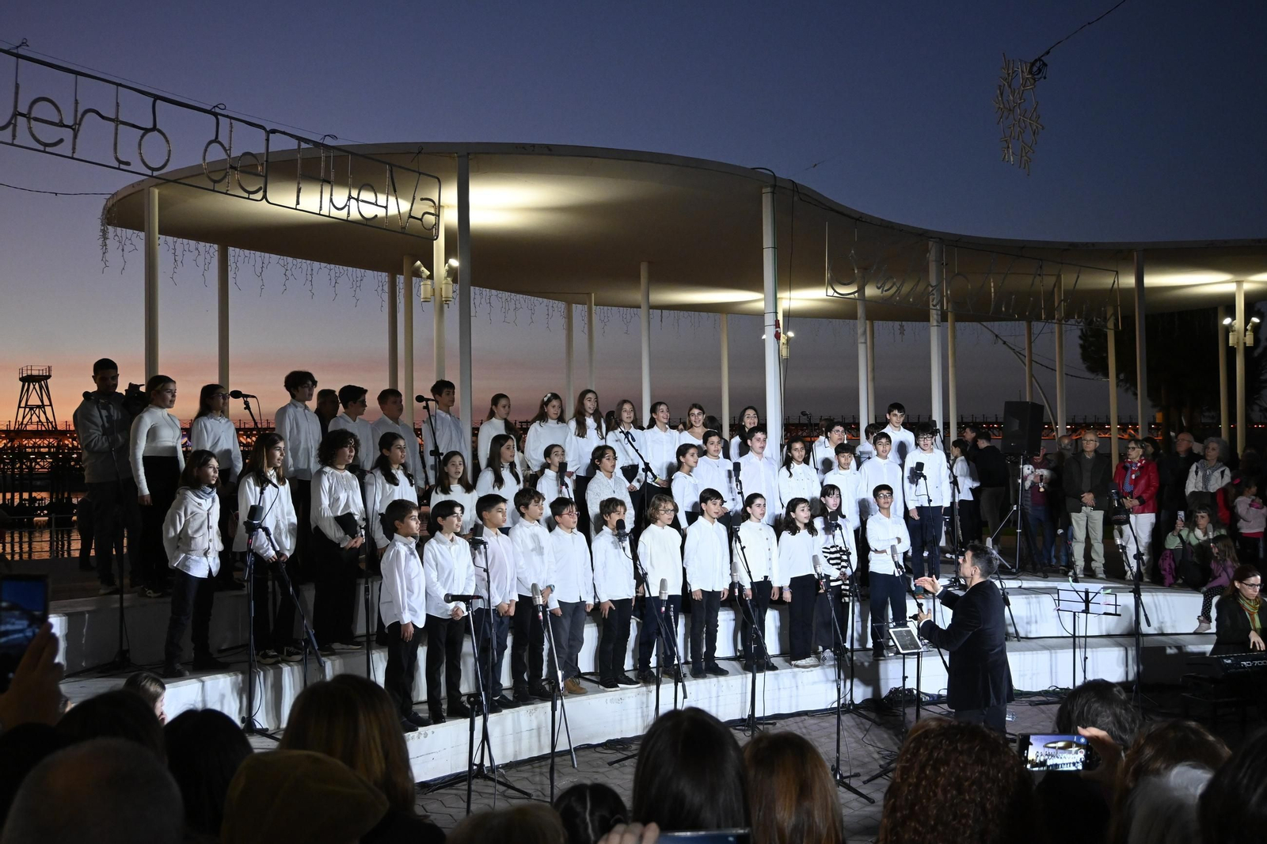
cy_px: 422
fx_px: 1293
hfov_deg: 52.2
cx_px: 634
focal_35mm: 37
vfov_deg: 36.2
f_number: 5
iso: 2500
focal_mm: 24.5
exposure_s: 1/250
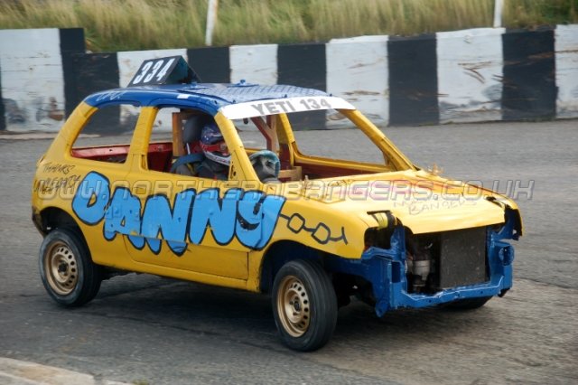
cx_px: 289
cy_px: 192
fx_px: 1877
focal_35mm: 117
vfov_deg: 11.7
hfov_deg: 17.5
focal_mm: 78
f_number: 5.6
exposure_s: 1/500
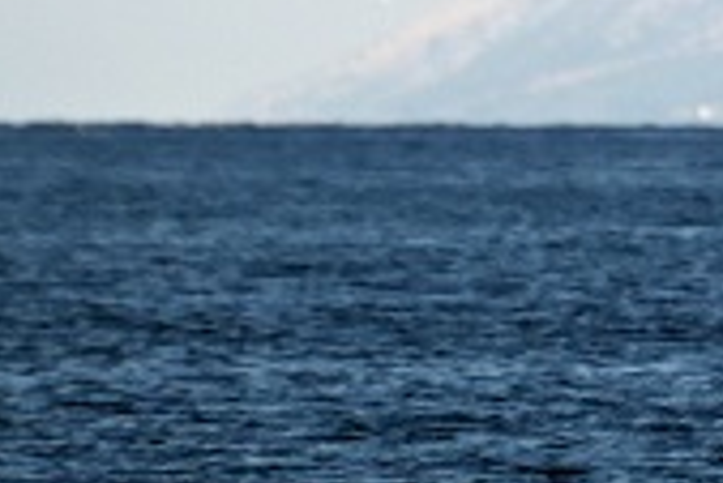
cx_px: 1502
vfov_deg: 0.8
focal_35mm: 1771
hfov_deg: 1.2
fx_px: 35597
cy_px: -601
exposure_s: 1/1000
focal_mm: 300
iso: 100
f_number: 5.6
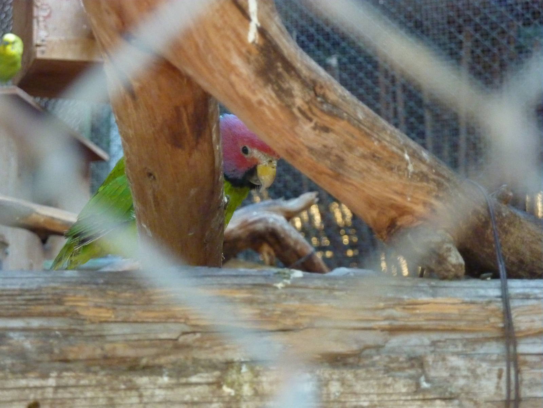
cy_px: 204
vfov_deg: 14.2
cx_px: 272
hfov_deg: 18.9
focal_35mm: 104
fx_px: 1631
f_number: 4.3
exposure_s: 1/80
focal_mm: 17
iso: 800
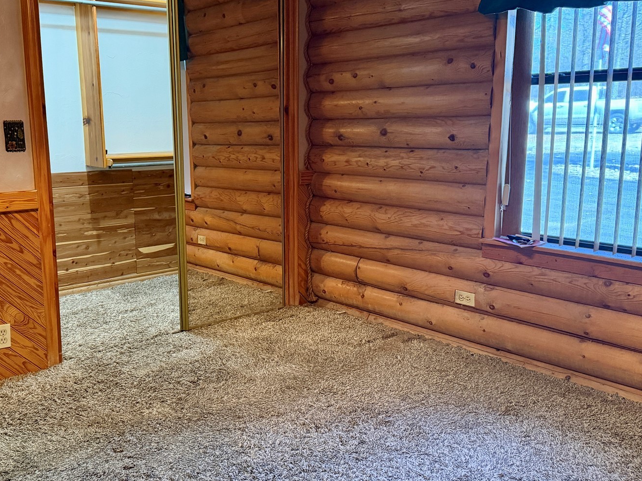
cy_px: 234
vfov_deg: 40.7
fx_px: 649
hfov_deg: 52.4
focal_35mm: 35
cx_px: 268
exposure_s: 1/40
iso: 800
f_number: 1.78
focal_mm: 6.76
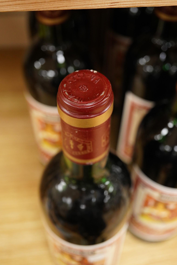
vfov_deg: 43.6
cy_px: 132
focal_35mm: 45
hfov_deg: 29.9
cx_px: 88
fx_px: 332
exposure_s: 1/100
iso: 2500
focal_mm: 30
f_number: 4.5
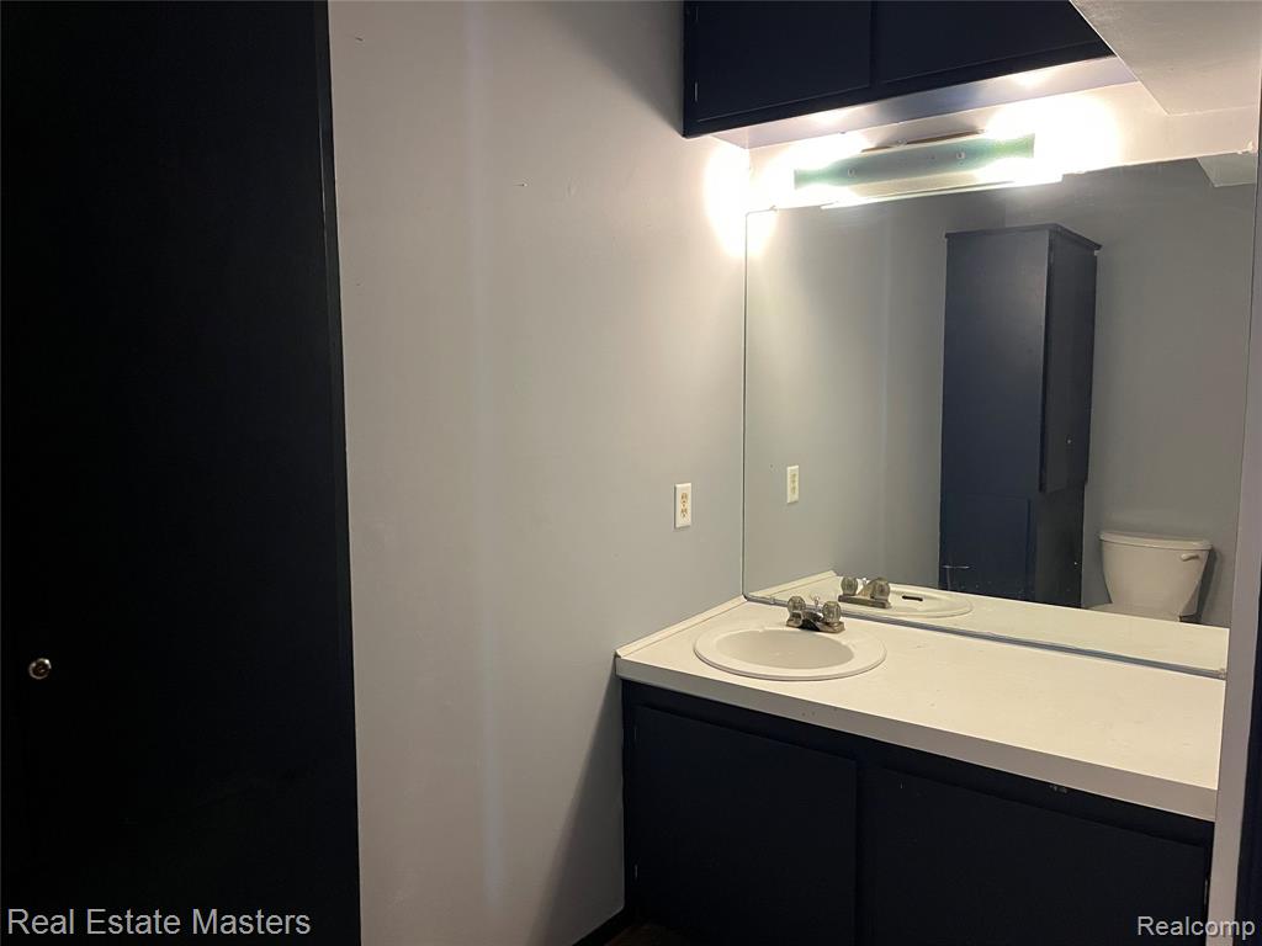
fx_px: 948
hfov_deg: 67.3
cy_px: 473
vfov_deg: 53.1
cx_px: 631
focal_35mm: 26
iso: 400
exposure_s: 1/60
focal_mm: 5.1
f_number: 1.6
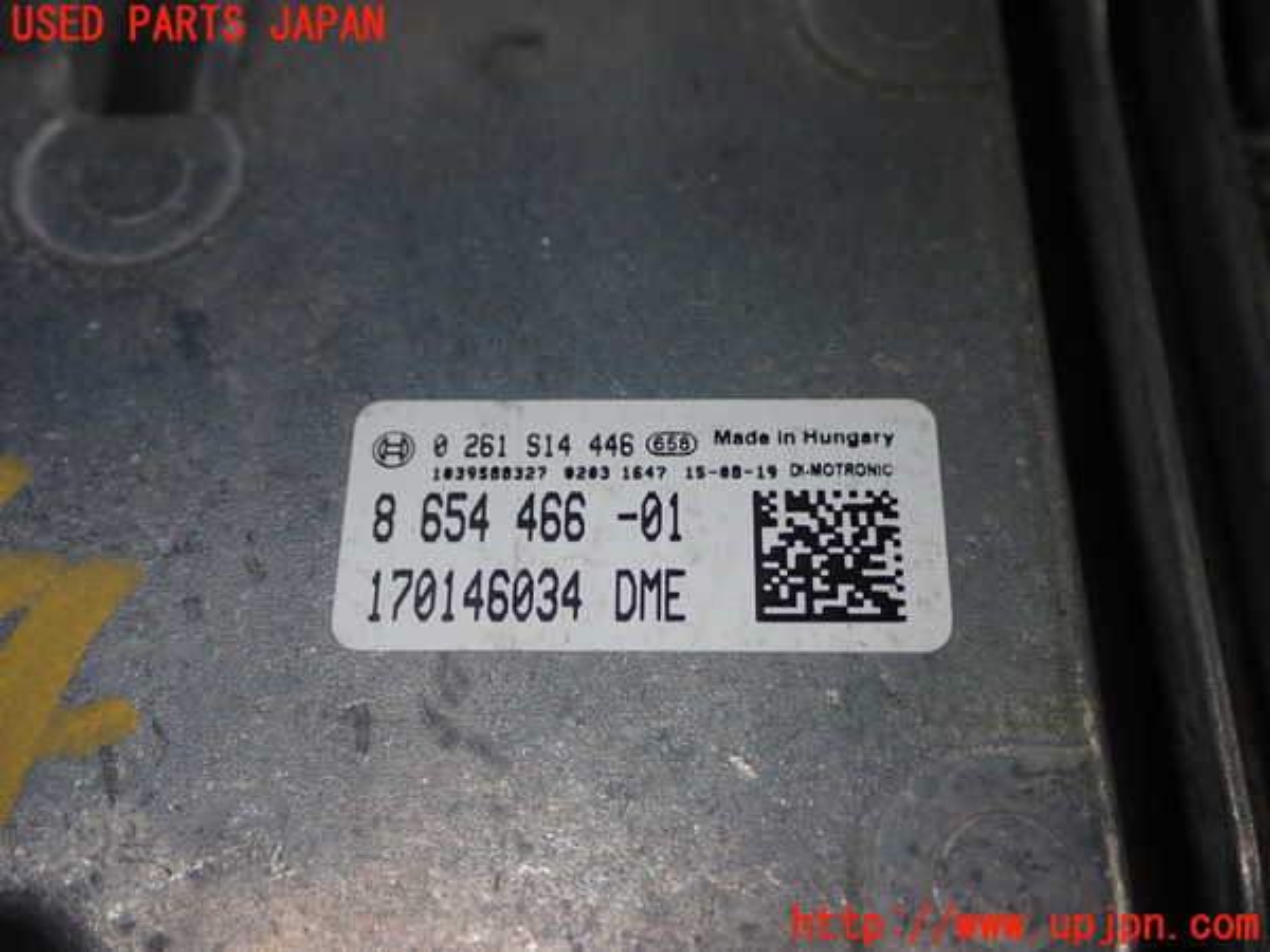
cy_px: 476
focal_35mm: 44
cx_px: 635
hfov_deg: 42.9
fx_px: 1614
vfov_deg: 32.9
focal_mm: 7.84
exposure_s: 1/40
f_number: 9
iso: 200
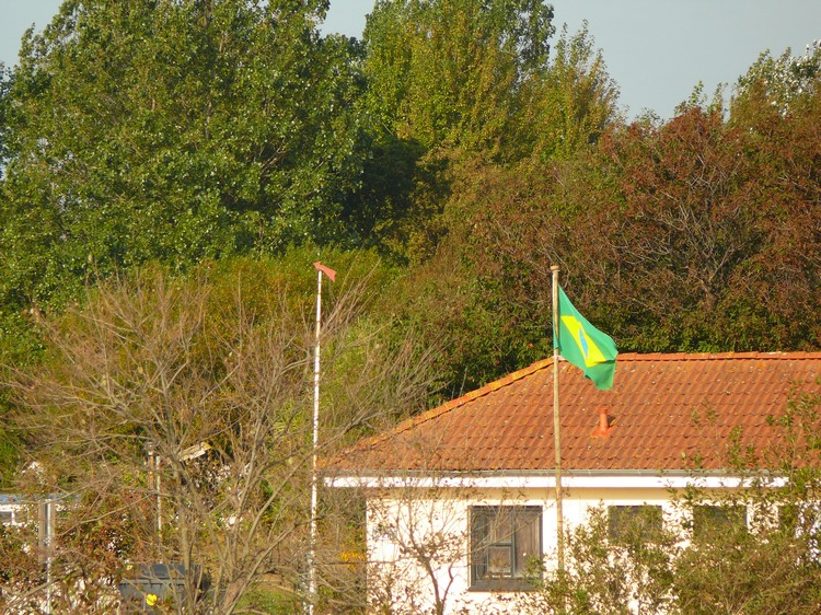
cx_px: 410
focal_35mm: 420
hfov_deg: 4.7
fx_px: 9958
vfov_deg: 3.5
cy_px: 308
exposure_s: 1/200
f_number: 4.5
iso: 100
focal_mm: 88.8
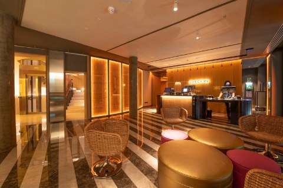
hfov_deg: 104.3
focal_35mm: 14
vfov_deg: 81.1
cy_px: 94
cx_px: 142
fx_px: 110
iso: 400
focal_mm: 14
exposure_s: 1.3
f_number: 11
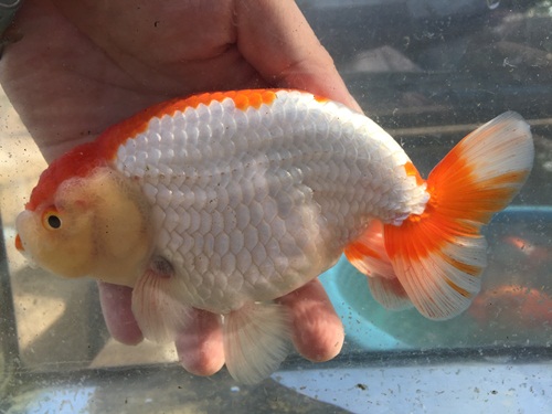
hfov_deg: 61.7
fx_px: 462
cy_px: 207
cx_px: 276
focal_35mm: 29
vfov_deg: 48.2
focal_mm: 4.15
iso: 32
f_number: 2.2
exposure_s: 1/460
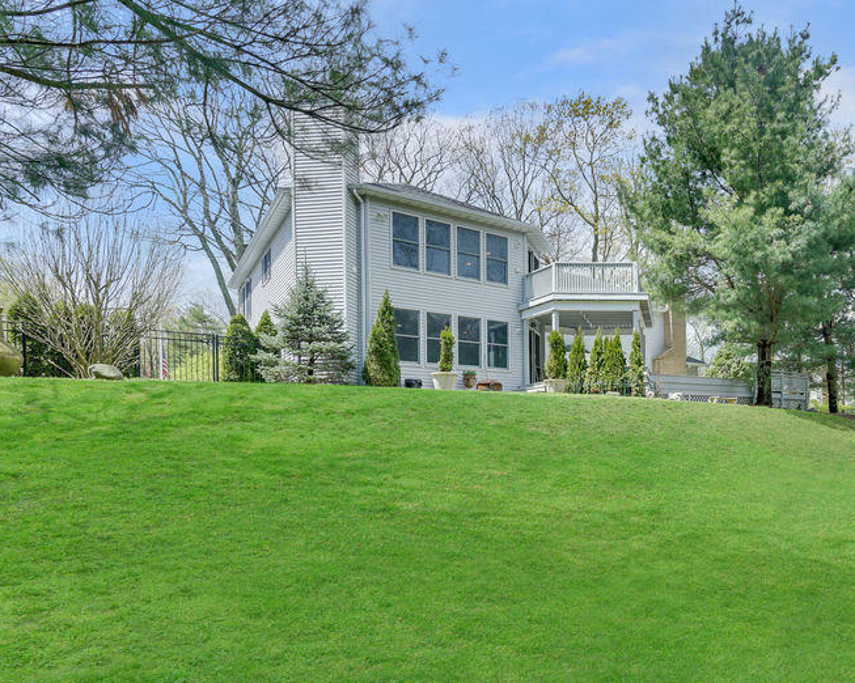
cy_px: 435
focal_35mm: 23
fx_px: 582
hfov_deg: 69.3
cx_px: 608
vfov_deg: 59.9
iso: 200
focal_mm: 16
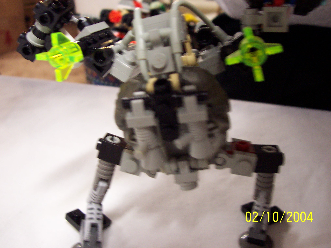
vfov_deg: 38.7
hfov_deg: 50.1
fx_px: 354
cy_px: 124
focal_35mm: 37
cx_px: 166
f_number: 2.8
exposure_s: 1/8
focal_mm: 5.6
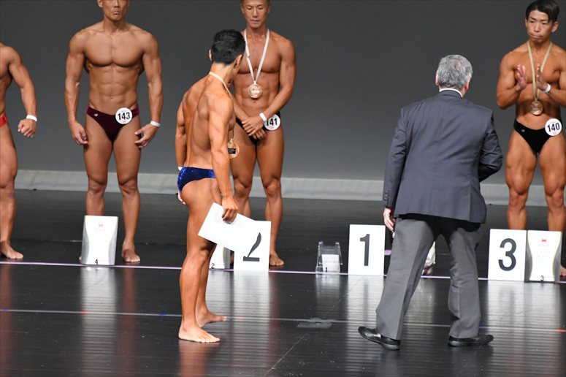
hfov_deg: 6.0
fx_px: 5422
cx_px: 283
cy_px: 188
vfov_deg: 4.0
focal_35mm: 345
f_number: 5.6
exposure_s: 1/400
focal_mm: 230
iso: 5000
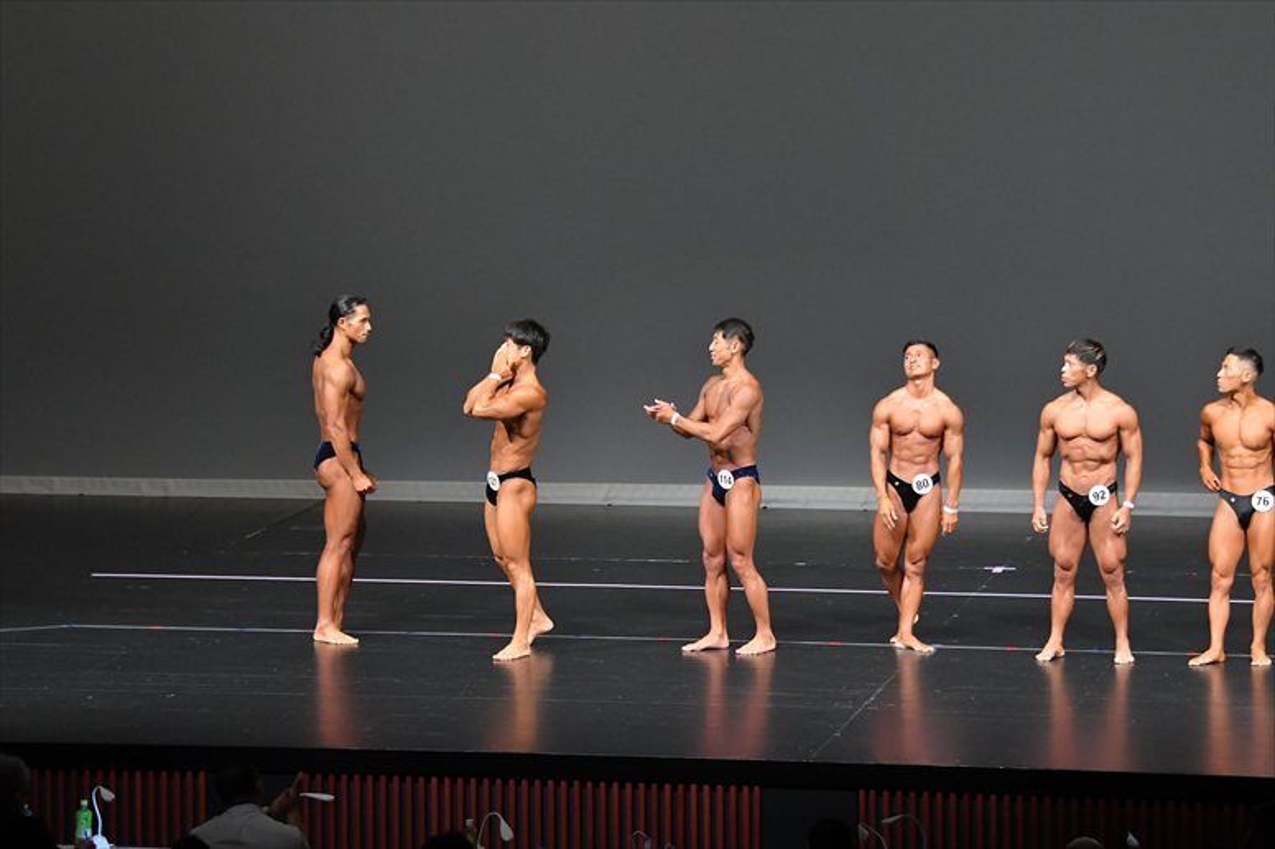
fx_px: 5558
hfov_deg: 13.1
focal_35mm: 157
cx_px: 638
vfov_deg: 8.7
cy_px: 424
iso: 5000
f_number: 5.6
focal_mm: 105
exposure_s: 1/400
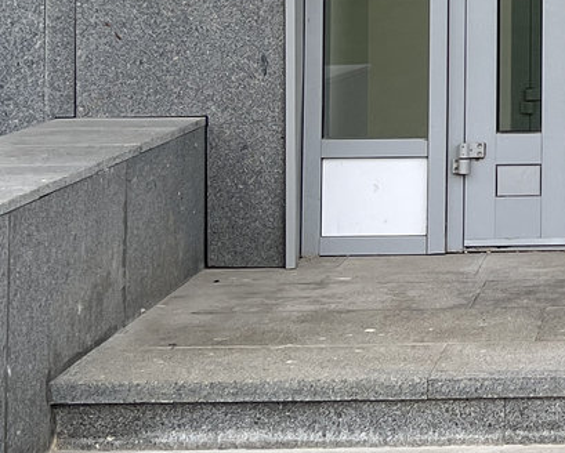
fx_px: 1992
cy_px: -120
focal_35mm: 119
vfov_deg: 12.6
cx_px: 751
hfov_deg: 15.3
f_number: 1.5
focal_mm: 5.7
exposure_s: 1/604
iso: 50
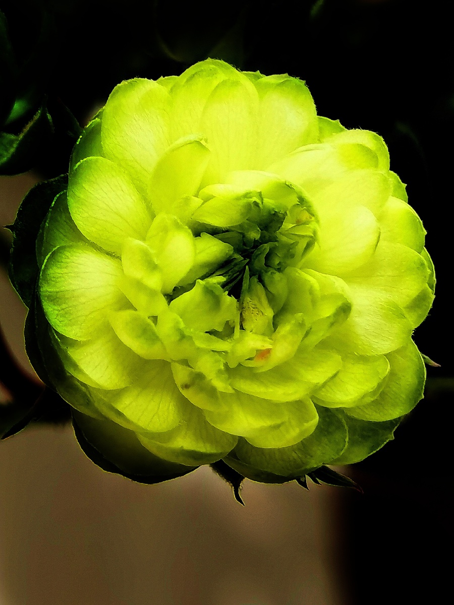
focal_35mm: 135
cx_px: 227
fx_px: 2361
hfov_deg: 11.0
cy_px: 302
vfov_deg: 14.6
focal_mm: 6.71
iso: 50
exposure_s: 1/100
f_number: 1.9
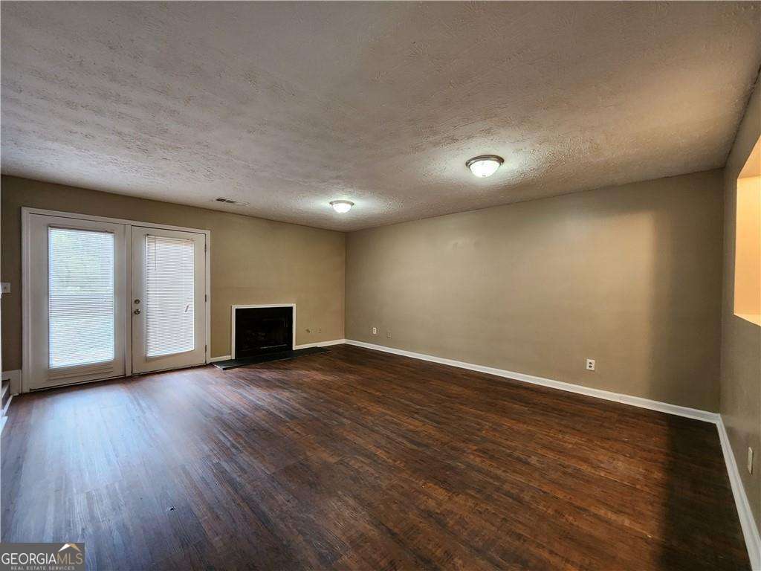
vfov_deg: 89.9
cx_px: 380
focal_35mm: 13
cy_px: 286
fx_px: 286
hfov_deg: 106.2
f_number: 2.2
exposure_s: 1/30
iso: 320
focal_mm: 2.2
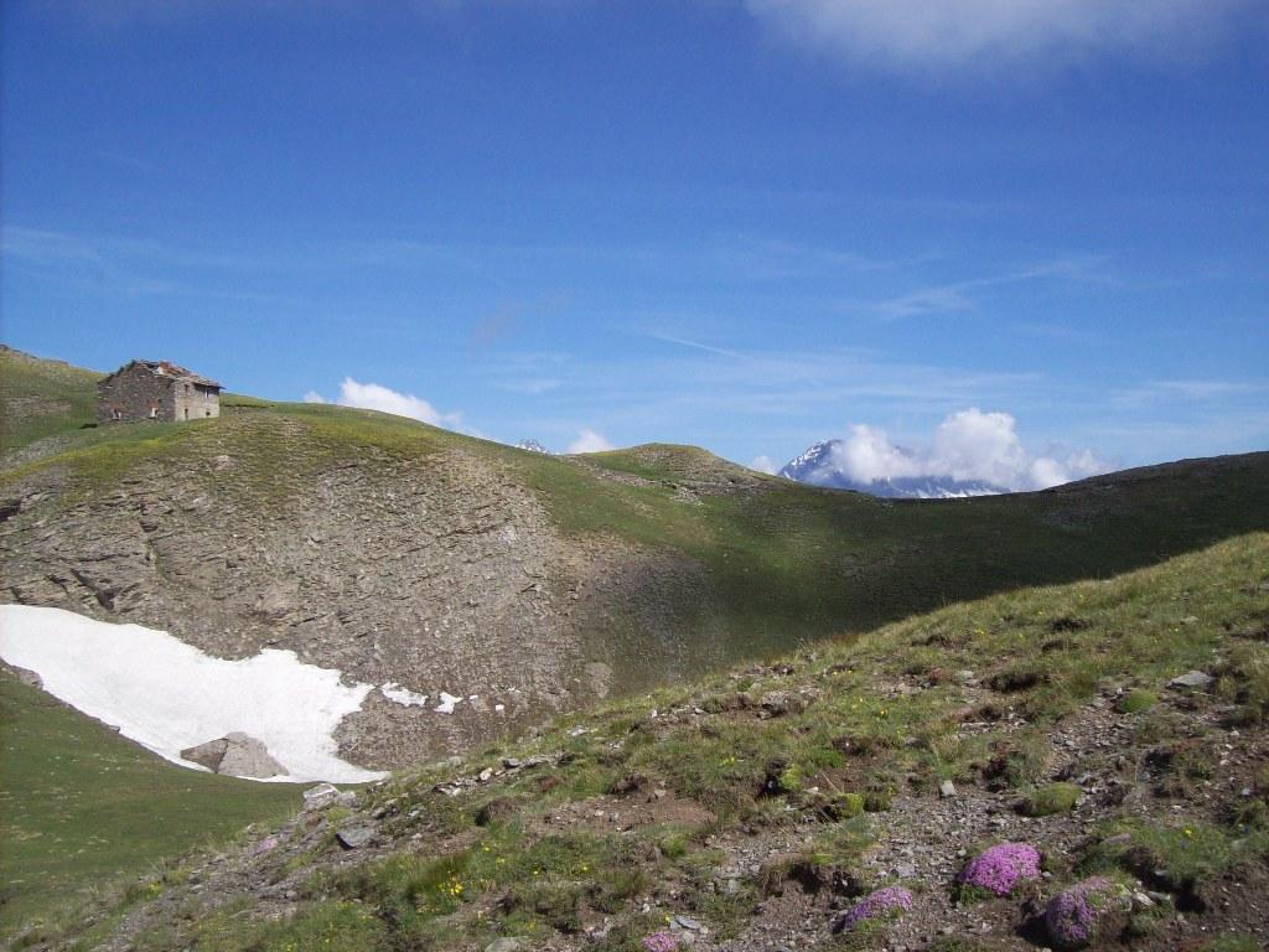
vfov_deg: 39.7
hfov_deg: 51.4
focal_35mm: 36
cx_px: 634
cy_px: 476
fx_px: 1320
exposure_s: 1/759
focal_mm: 6
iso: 80
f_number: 4.8
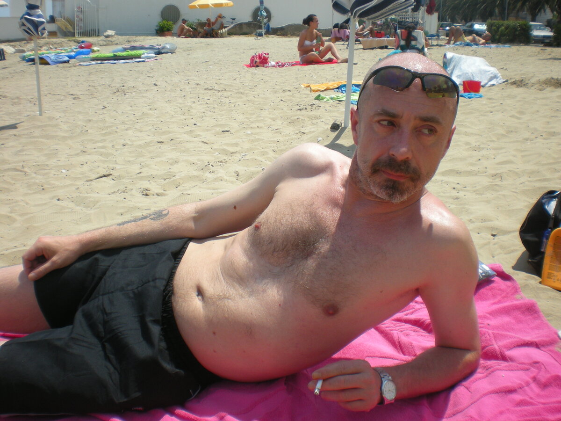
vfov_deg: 37.7
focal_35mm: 38
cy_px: 210
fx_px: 616
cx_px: 280
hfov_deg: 49.0
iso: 64
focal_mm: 6.3
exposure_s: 1/446
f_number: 4.6
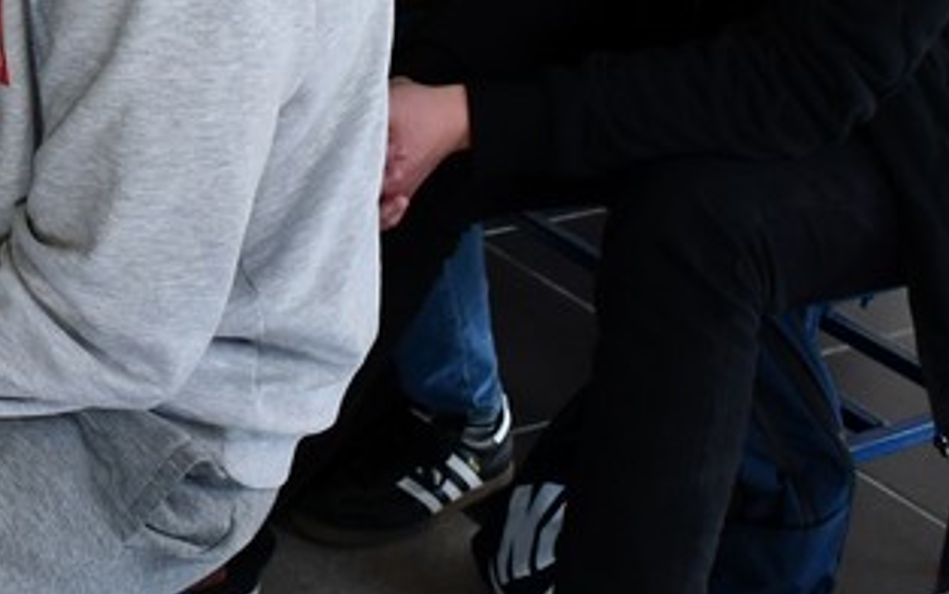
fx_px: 2329
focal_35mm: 90
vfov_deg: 13.9
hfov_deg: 22.2
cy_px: -202
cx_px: 0
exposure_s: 1/125
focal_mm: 18
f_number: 3.5
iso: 800
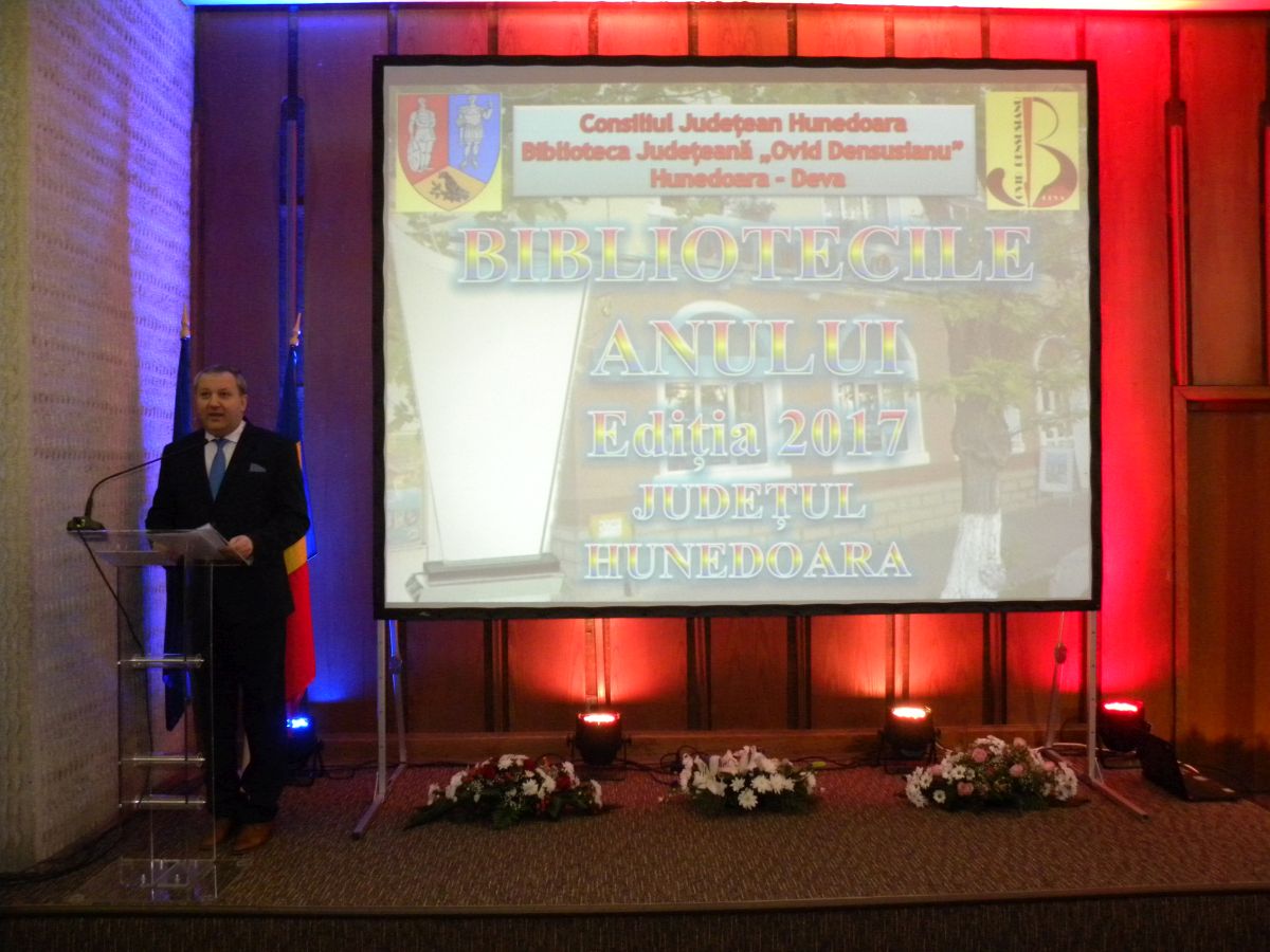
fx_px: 1064
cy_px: 476
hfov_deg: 61.7
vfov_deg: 48.2
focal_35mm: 29
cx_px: 635
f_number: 2.8
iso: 400
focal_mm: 5.2
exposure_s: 1/30
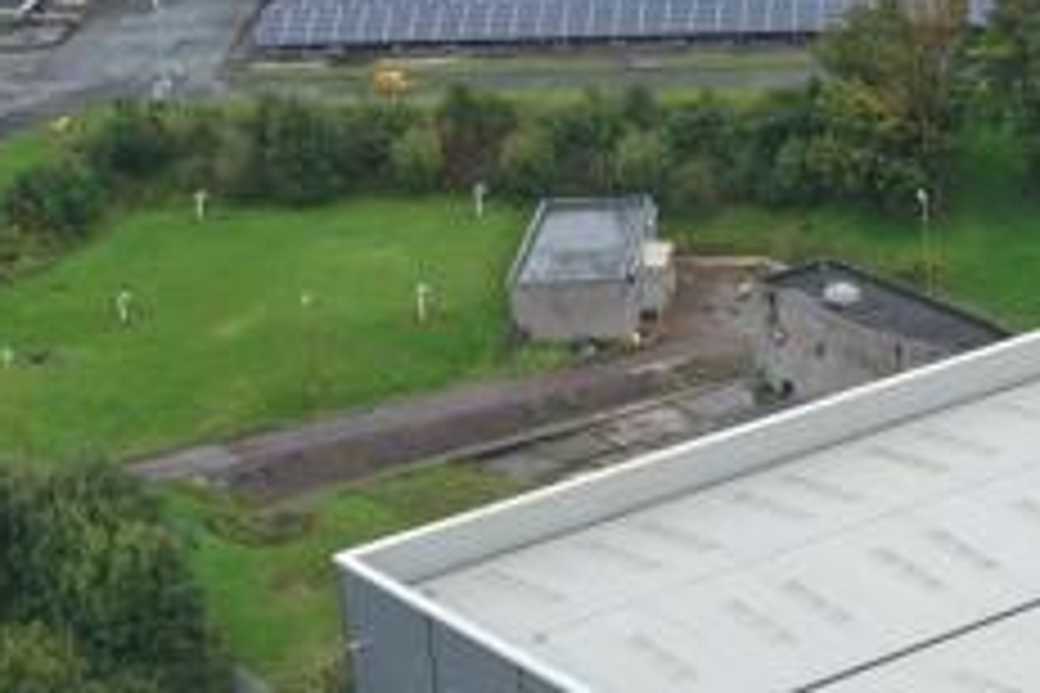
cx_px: 1094
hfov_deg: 16.1
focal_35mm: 124
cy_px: 718
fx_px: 3582
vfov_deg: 10.9
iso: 100
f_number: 4.5
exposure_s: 1/80
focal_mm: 10.26
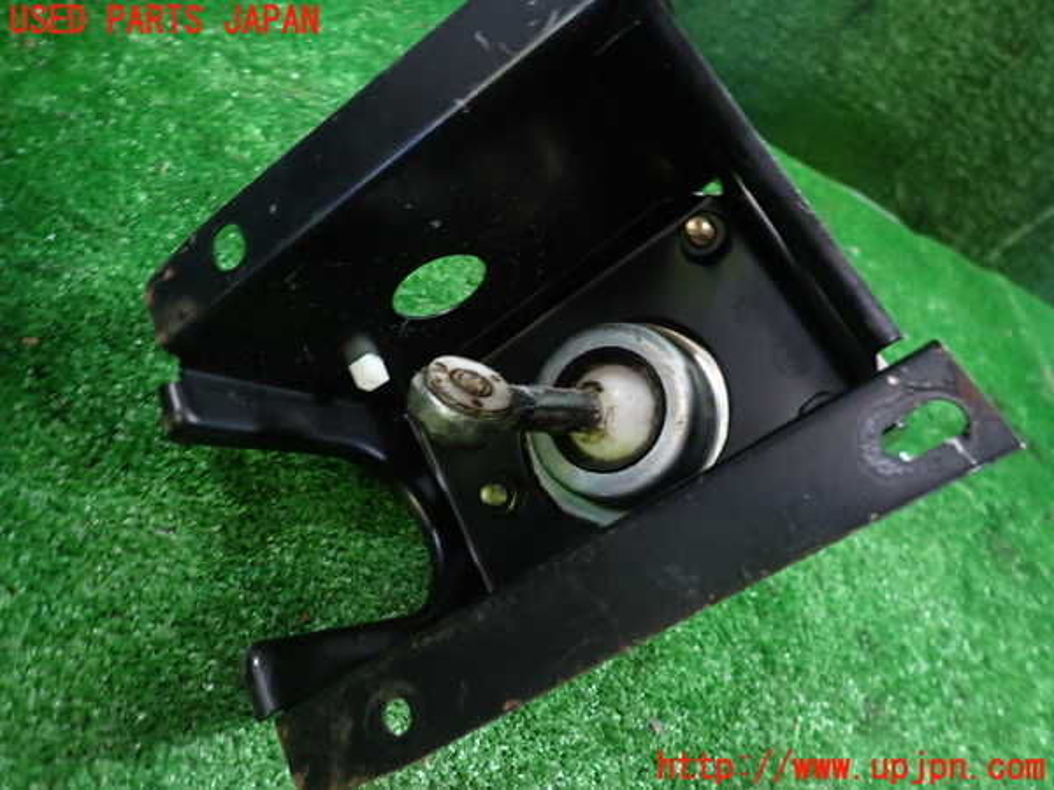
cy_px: 395
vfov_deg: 54.9
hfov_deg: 69.4
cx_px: 527
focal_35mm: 25
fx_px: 761
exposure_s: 1/30
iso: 400
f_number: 2
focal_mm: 4.5
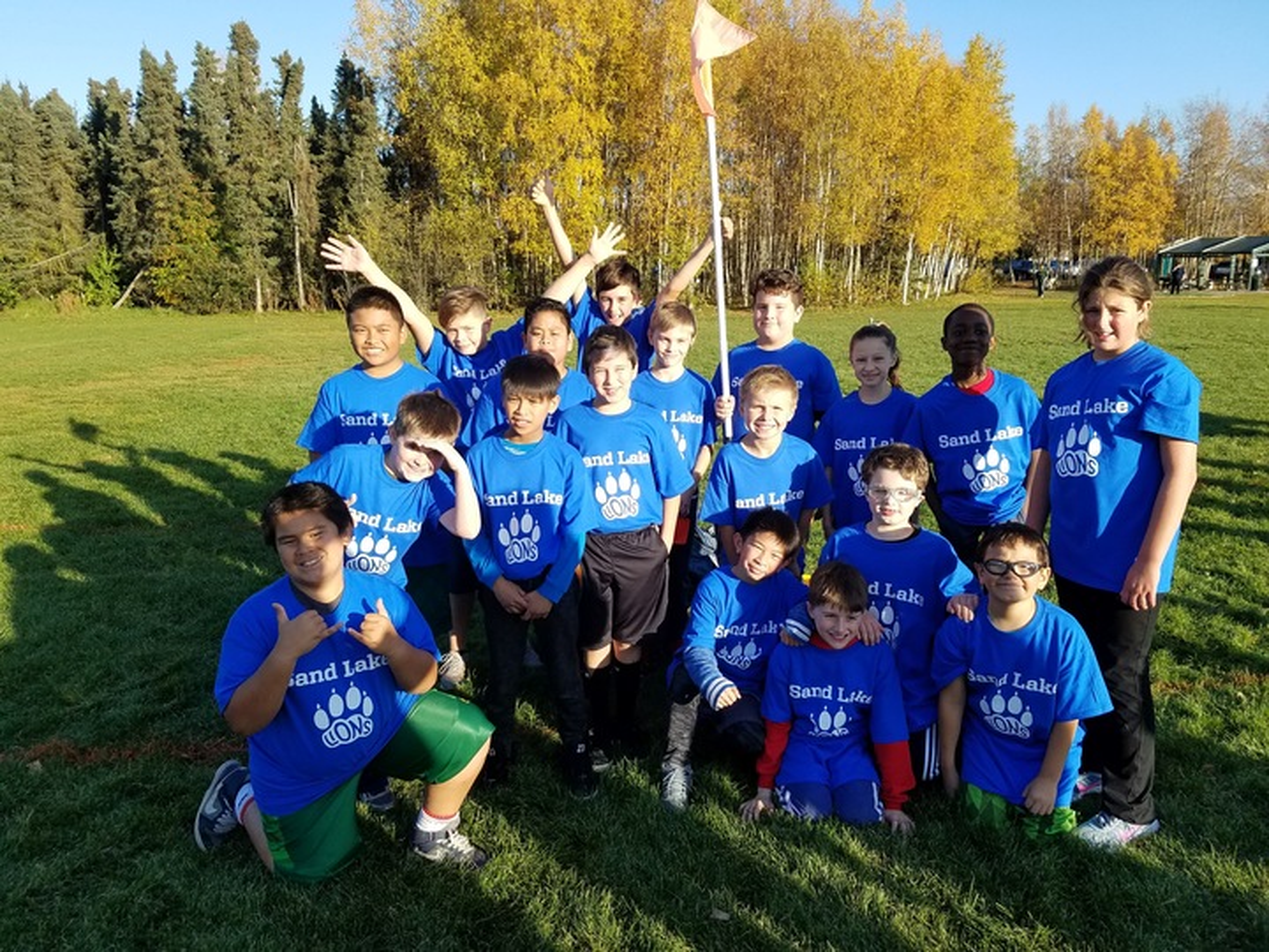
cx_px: 634
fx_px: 953
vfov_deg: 53.1
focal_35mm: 26
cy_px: 476
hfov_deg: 67.3
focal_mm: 4.2
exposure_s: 1/1216
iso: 50
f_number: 1.7
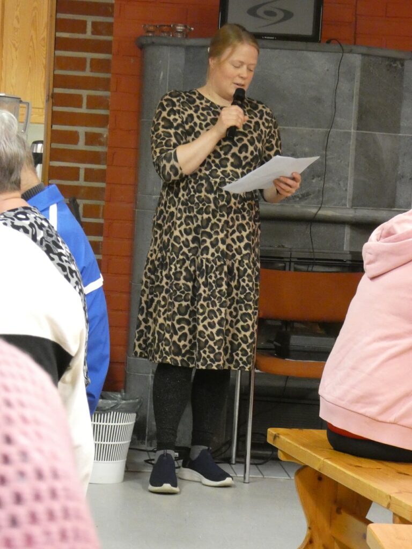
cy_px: 274
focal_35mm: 128
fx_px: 2031
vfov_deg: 15.4
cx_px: 206
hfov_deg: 11.6
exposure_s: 1/30
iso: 1600
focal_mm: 22.9
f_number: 5.2
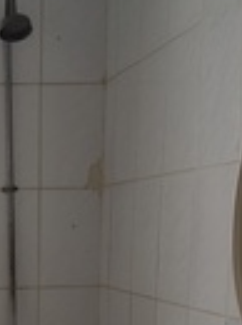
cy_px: 381
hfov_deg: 16.9
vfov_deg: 22.4
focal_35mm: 81
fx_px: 758
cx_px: -86
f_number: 1.88
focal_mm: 5.56
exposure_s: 1/33.3
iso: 1555
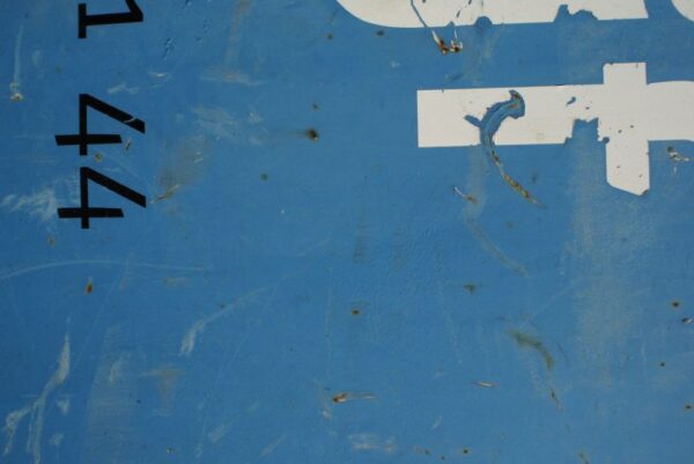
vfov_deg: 34.3
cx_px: 347
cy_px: 232
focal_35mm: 39
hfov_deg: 49.5
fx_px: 752
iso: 100
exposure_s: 1/200
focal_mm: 26
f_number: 11
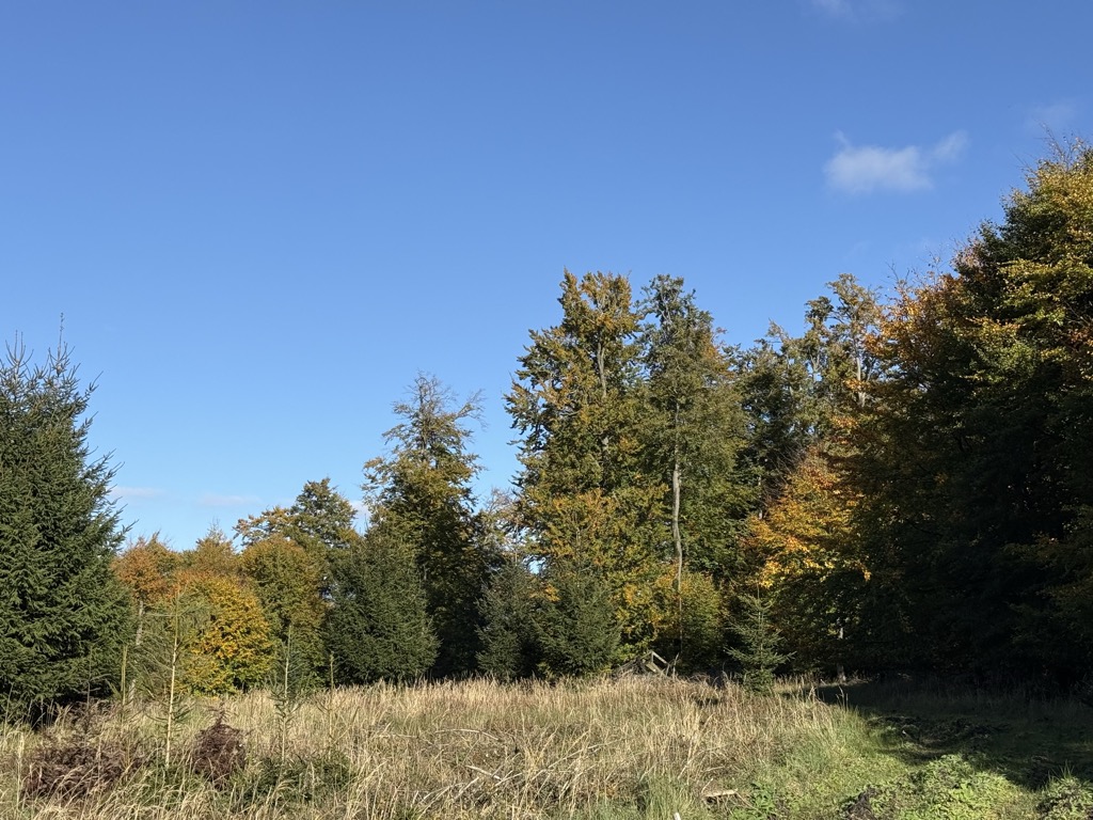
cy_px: 410
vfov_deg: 30.3
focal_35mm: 48
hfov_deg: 39.7
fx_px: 1516
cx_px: 546
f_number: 1.78
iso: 64
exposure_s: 1/3891
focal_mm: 6.76
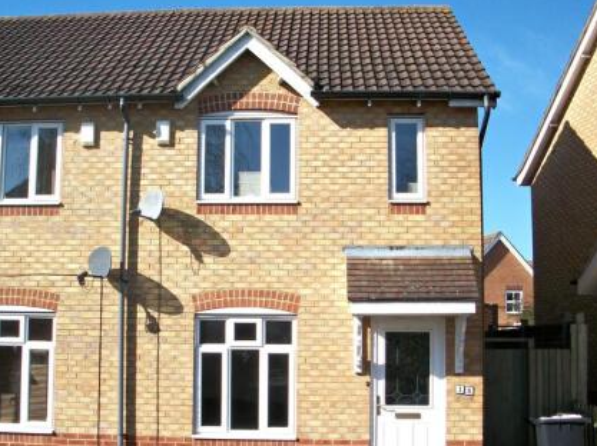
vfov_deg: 29.6
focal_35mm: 49
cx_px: 255
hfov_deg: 38.9
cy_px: 259
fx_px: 844
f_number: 3.1
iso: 80
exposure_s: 1/800
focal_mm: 6.3
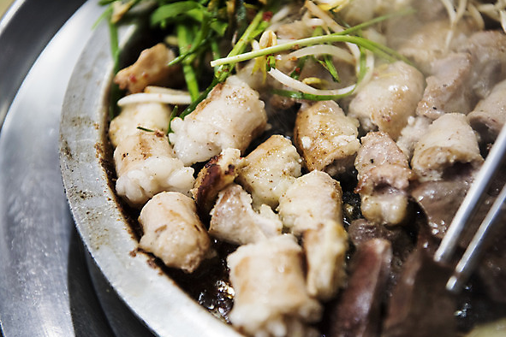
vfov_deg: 19.2
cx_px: 256
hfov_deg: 28.5
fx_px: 998
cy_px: 169
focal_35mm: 71
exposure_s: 1/125
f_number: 4
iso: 1600
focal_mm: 70
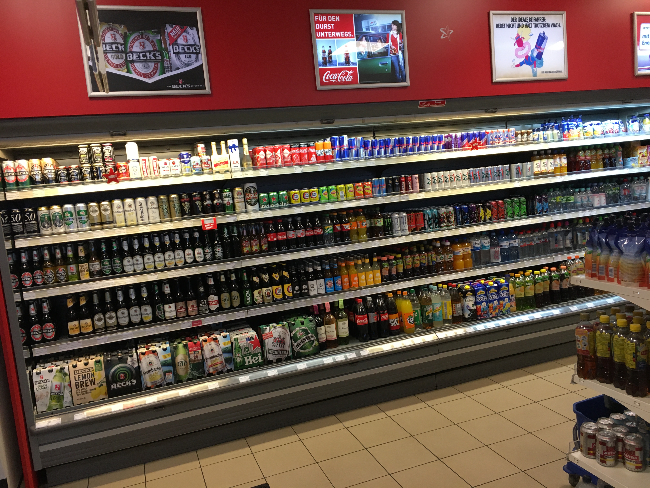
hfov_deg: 61.7
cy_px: 244
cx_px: 325
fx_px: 545
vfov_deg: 48.2
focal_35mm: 29
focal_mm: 4.15
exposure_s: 1/33
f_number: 2.2
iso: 50
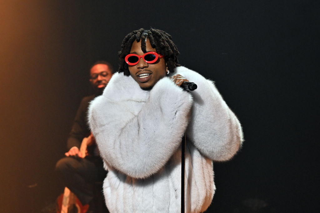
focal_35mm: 232
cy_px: 106
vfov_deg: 5.9
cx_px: 160
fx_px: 2061
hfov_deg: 8.9
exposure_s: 1/20
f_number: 8
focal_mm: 155
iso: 1600
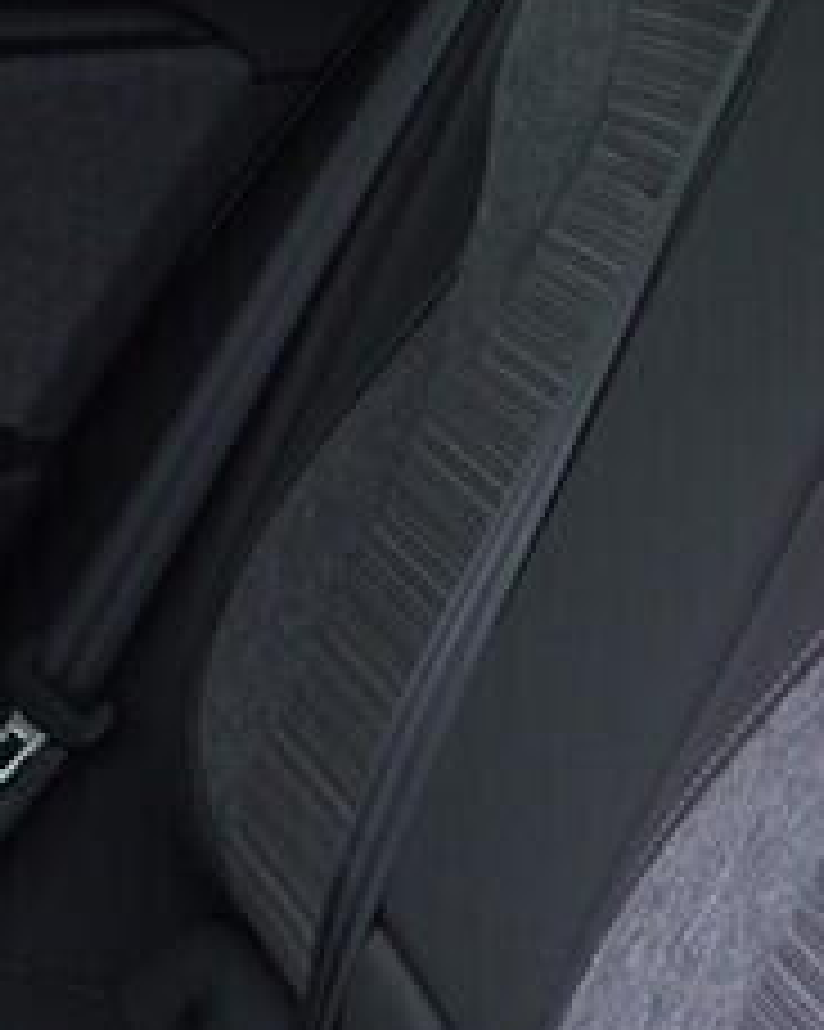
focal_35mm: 151
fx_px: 4606
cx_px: -293
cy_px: 398
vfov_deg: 12.8
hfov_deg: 10.0
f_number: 2.8
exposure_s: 1/40
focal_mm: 24
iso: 250
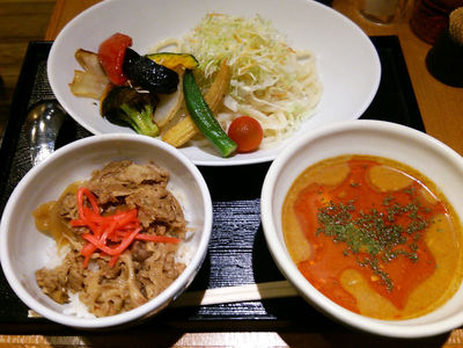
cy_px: 174
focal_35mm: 30
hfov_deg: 60.0
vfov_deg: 46.8
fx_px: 401
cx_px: 232
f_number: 1.94
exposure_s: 1/33
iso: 125
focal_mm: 4.06
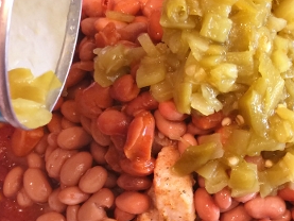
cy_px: 133
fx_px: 578
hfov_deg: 28.0
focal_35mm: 68
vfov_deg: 21.6
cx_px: 234
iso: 50
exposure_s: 1/30
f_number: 2.2
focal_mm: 4.15
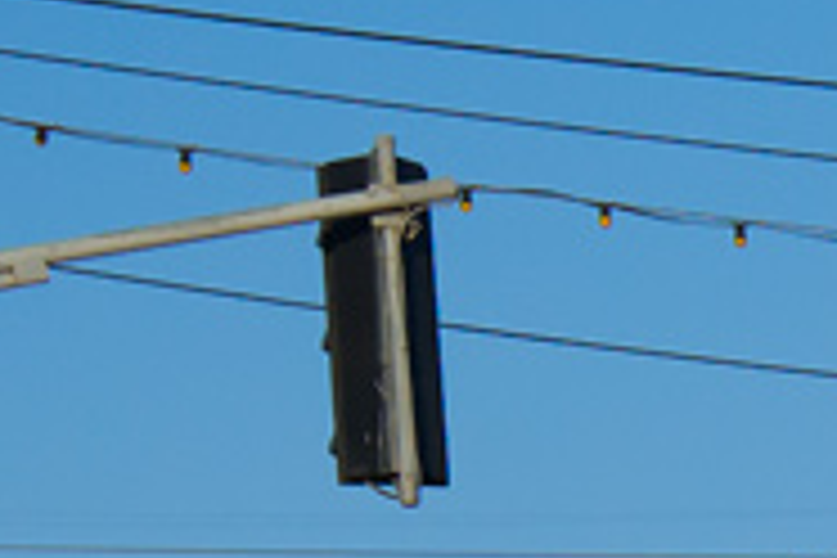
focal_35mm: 503
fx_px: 11694
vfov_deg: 2.7
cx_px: 2516
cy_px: 1732
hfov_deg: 4.0
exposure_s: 1/1000
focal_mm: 52
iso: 400
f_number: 8
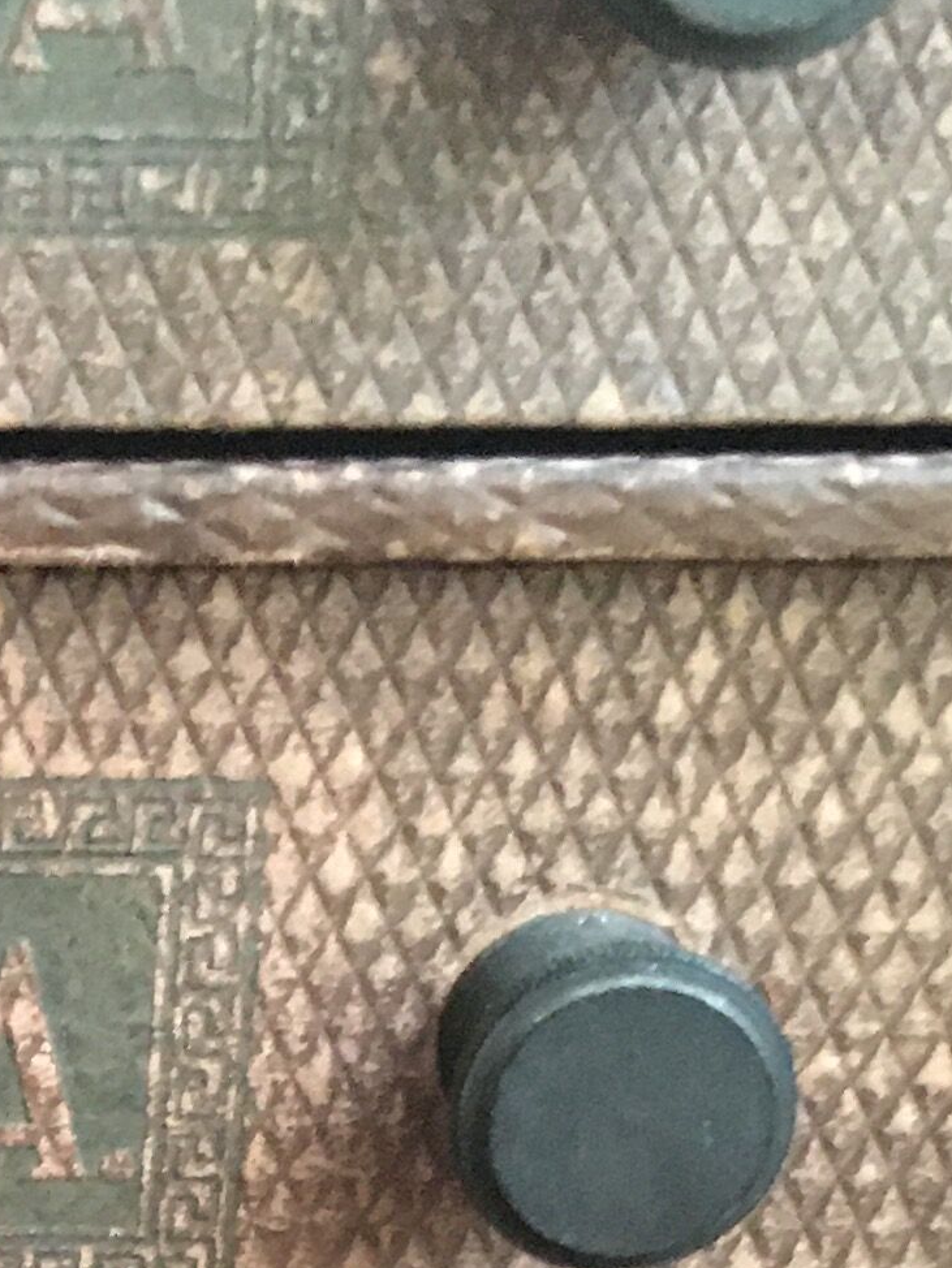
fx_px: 4398
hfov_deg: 11.7
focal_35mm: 120
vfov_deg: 15.6
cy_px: 1638
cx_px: -609
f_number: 2.2
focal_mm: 4.15
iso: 250
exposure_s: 1/17
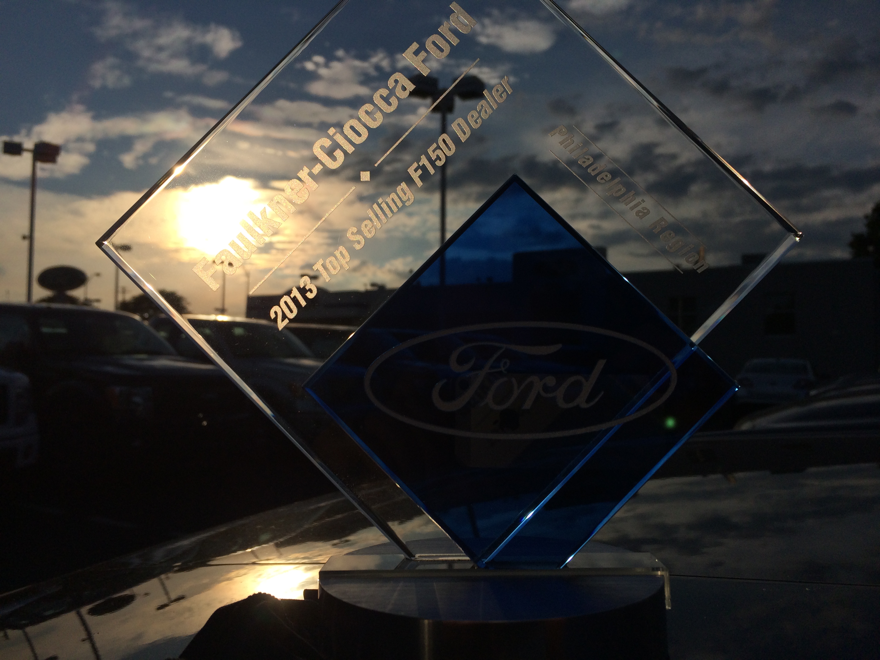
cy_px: 330
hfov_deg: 60.0
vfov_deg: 46.8
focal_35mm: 30
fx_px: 763
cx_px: 440
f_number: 2.2
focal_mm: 4.12
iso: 40
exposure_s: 1/13699
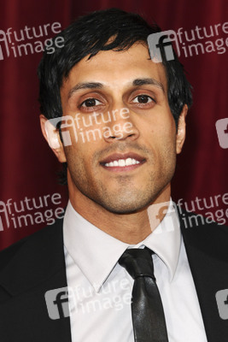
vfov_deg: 13.7
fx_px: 1424
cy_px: 171
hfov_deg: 9.2
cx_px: 114
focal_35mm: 150
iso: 400
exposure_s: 1/160
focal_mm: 100
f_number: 5
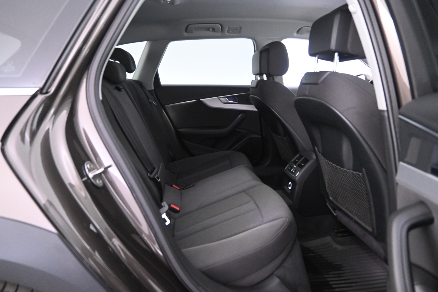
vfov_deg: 53.1
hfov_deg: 73.7
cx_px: 219
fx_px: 292
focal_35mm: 24
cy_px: 146
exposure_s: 1/20
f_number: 3.5
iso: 3200
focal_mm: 16
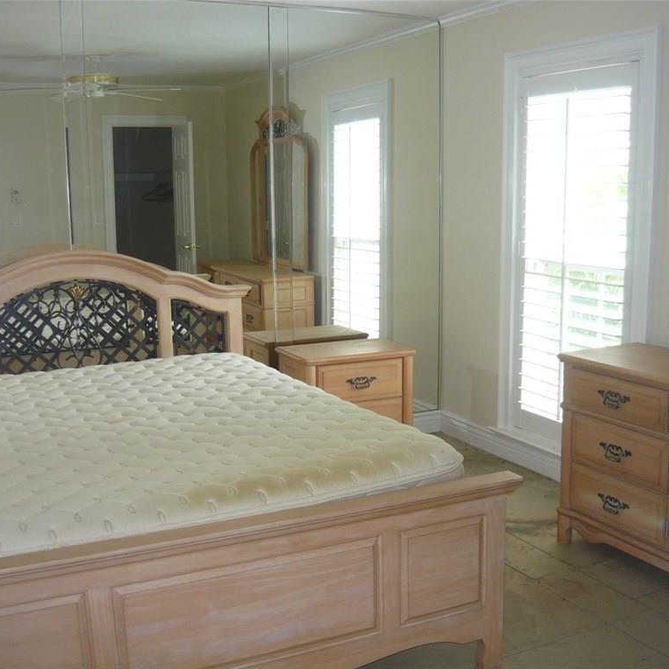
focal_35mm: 39
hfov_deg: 42.8
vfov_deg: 42.8
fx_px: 853
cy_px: 334
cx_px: 373
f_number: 2.8
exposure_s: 1/30
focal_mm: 5.5
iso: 125
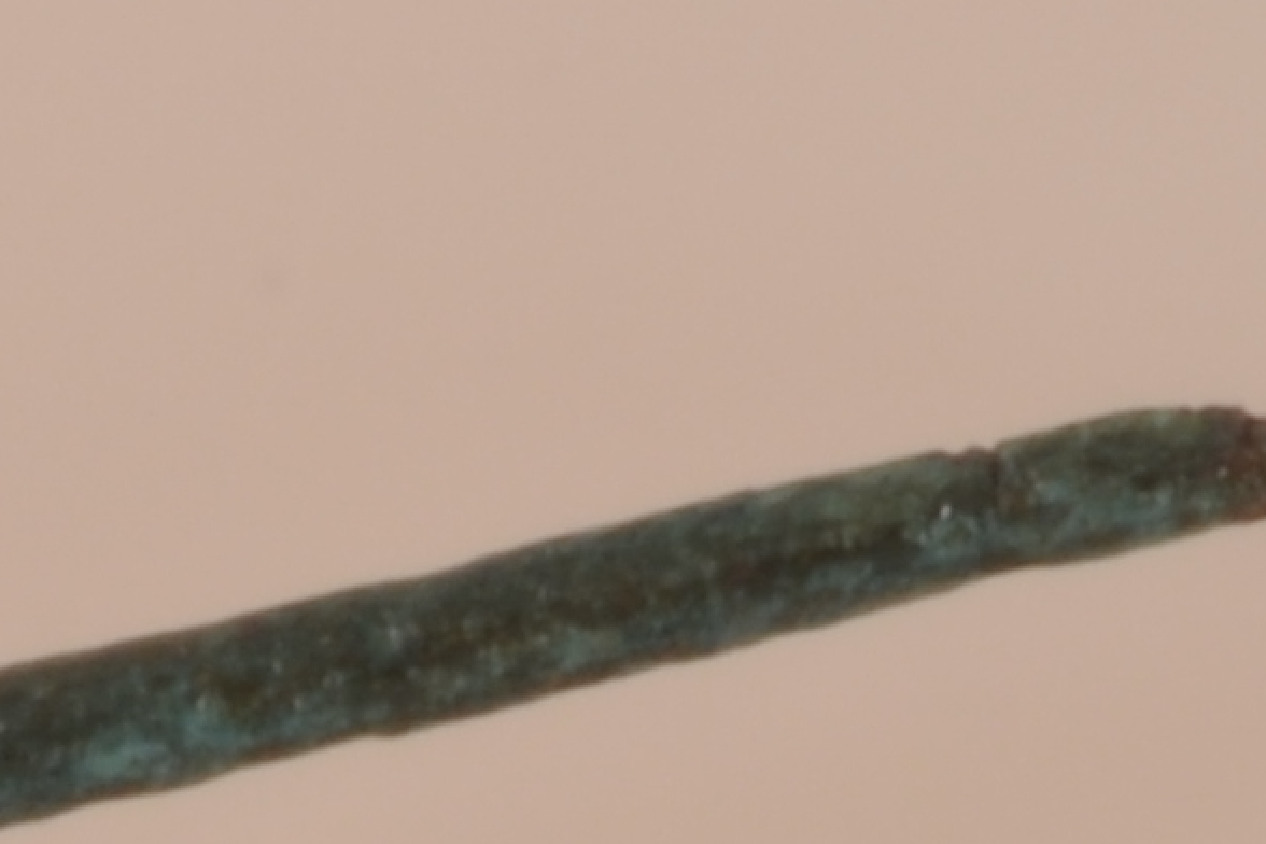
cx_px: -192
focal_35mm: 705
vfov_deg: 1.9
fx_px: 24791
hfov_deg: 2.9
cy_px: 3016
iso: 100
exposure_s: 3
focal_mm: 60
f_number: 36
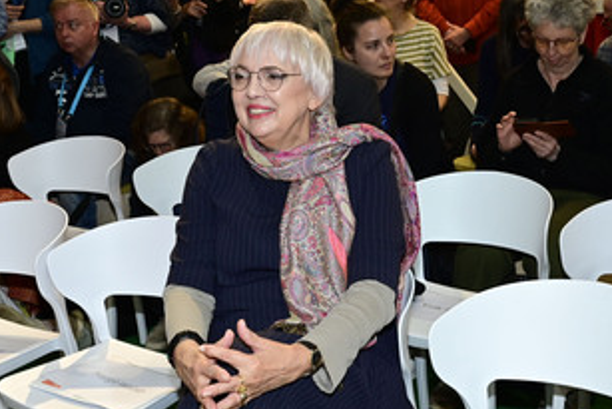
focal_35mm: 45
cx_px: 268
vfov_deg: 30.0
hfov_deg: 43.7
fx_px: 761
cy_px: 251
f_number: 6.3
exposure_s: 1/200
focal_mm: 30.5
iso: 2000
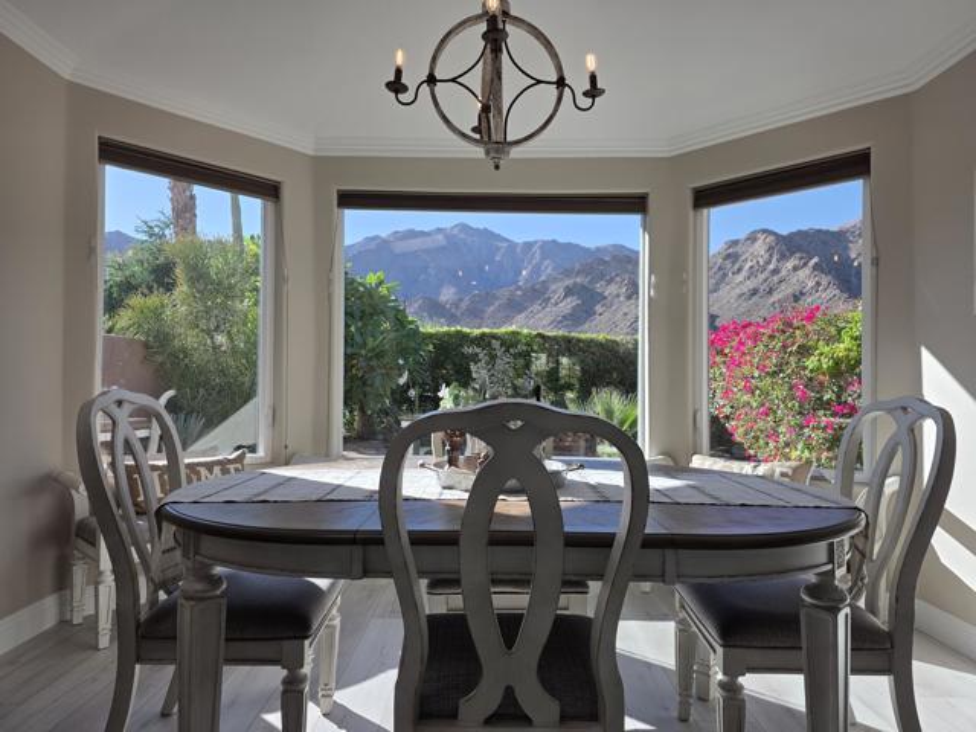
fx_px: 648
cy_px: 366
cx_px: 488
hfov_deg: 73.9
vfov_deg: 58.9
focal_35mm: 23
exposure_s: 1/1910
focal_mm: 6.3
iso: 80
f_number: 1.7
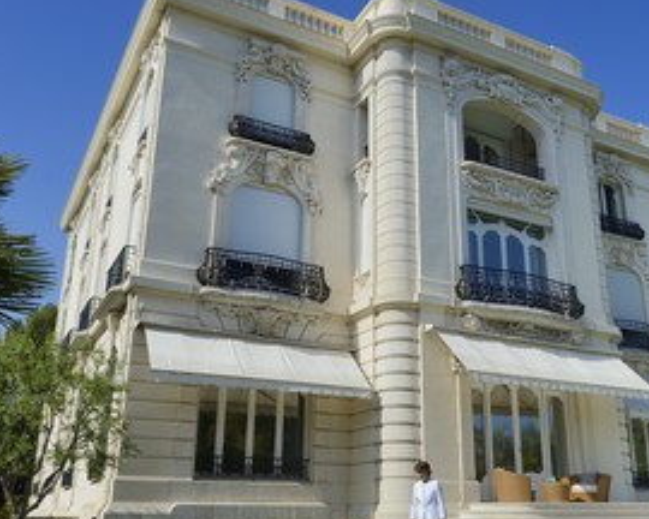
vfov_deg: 42.2
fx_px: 672
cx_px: 375
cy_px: 274
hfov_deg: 51.3
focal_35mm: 35
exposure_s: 1/250
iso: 200
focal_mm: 24
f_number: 13
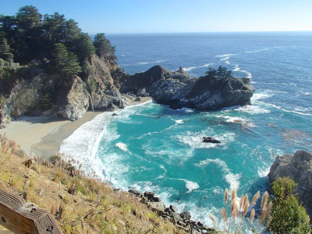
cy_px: 117
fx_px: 252
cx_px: 156
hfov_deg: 63.4
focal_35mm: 28
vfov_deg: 49.7
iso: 100
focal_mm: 5
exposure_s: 1/125
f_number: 11
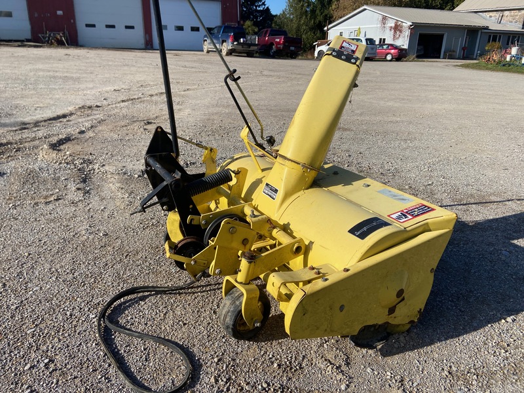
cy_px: 196
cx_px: 262
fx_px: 394
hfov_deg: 67.3
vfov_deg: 53.1
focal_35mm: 26
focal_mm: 4.25
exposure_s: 1/3300
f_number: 1.8
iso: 32
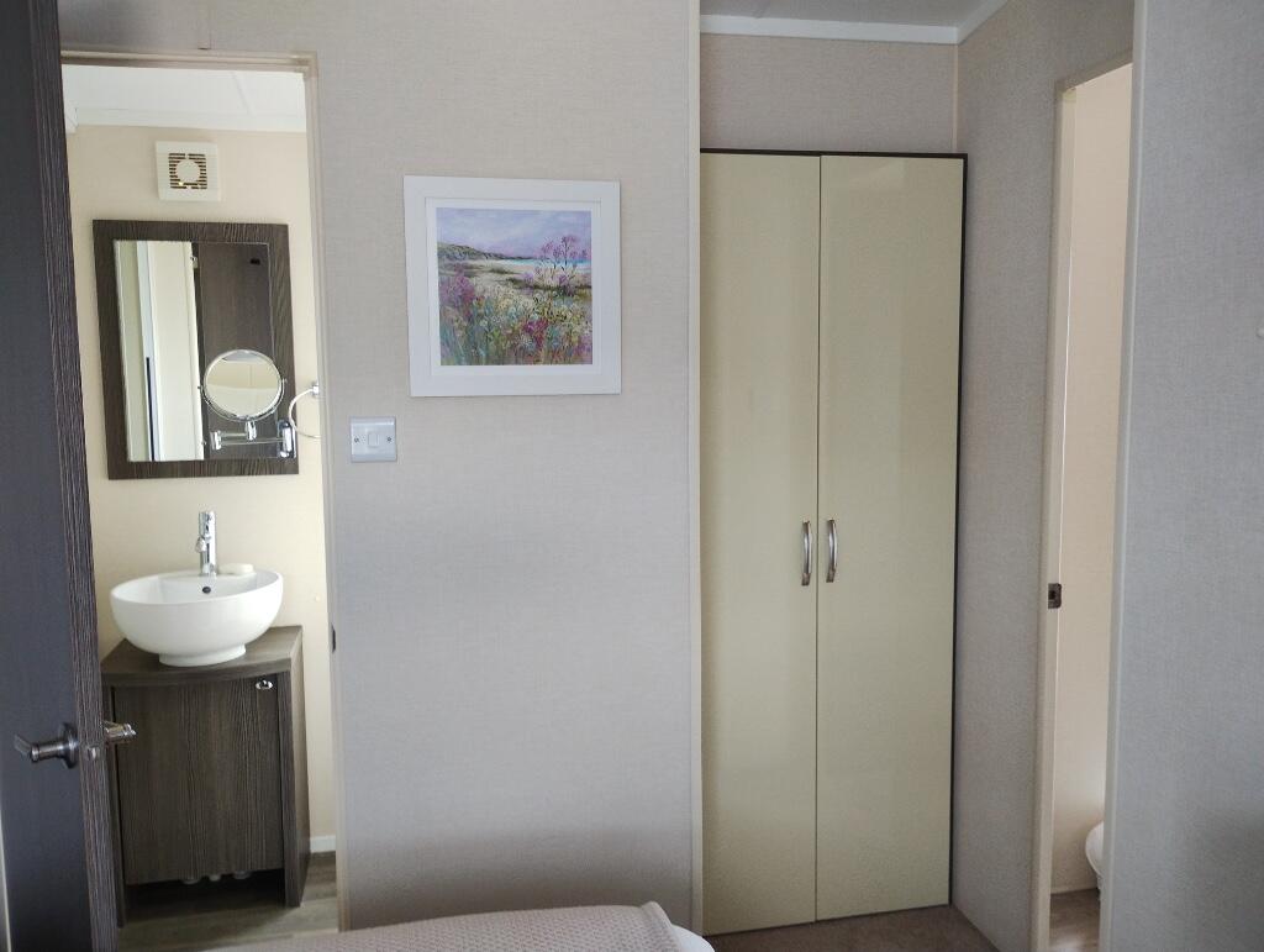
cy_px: 476
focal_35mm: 28
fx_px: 1024
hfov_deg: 63.4
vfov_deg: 49.9
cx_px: 632
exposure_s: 1/33.3
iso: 672
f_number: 1.8
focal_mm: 4.27
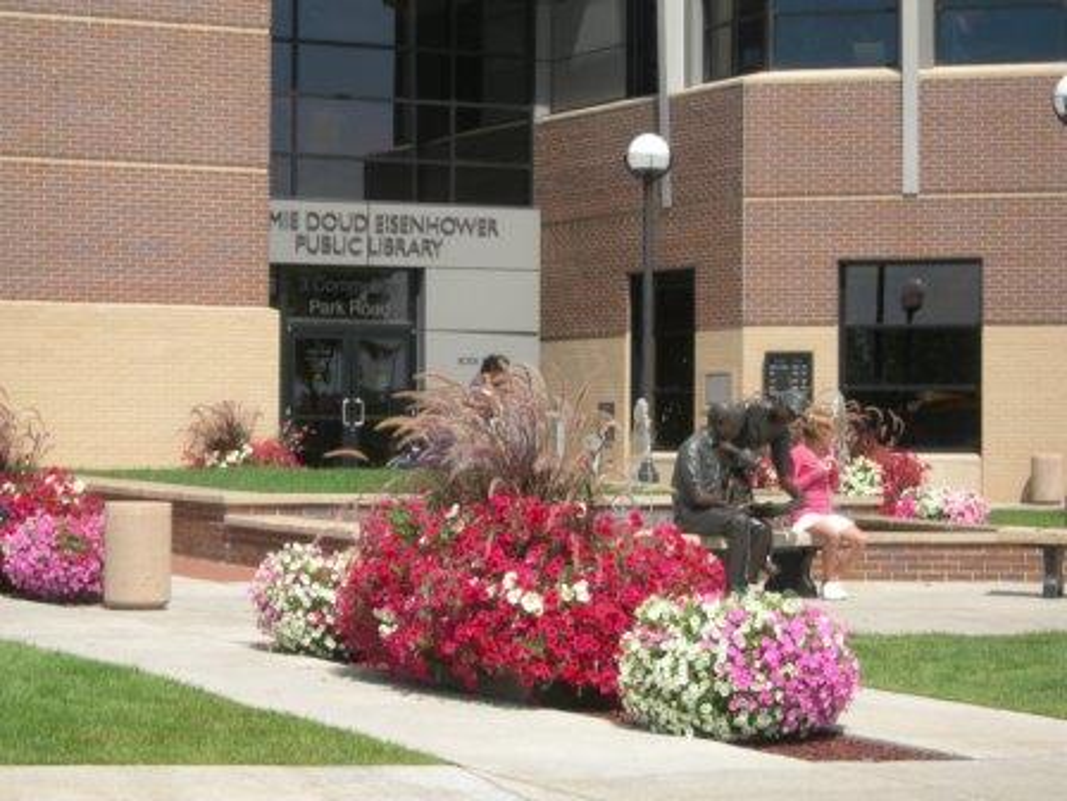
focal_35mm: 113
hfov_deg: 17.4
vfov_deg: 13.1
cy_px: 400
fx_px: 3483
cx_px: 534
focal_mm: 23.4
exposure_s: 1/156
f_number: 8.2
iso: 50
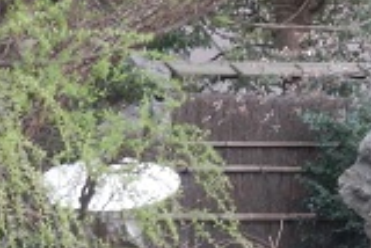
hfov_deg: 3.6
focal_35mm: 569
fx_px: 5869
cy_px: 220
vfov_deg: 2.4
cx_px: 365
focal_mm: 36.5
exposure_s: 1/40
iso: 200
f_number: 5.9
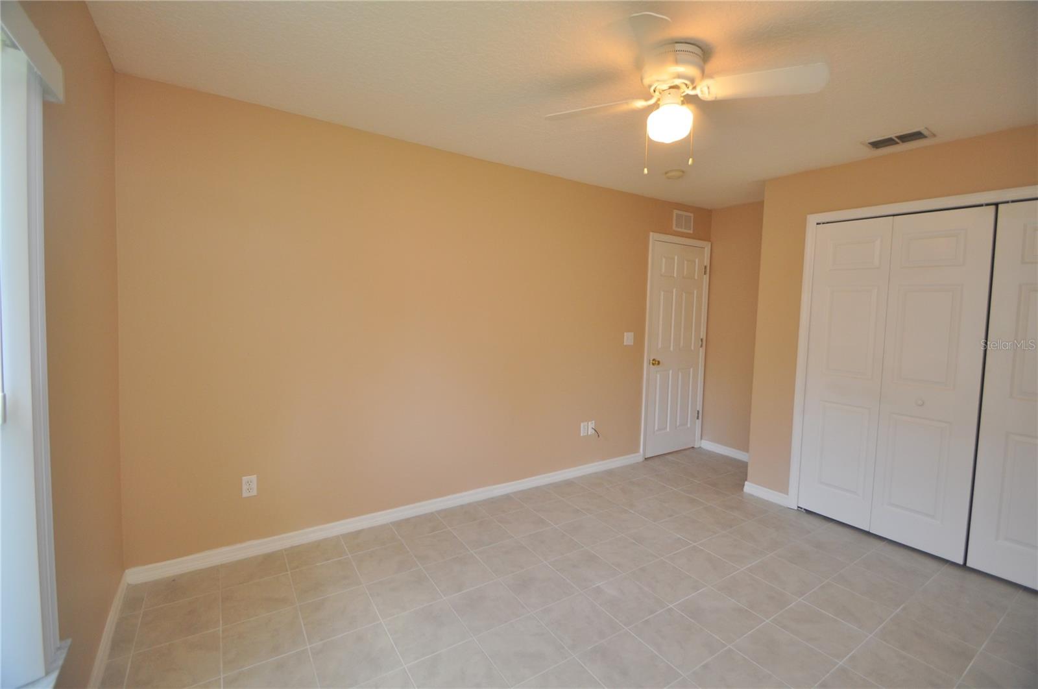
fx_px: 432
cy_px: 344
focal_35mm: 15
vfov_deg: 77.2
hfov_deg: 100.5
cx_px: 519
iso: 500
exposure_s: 1/60
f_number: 4
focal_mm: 10
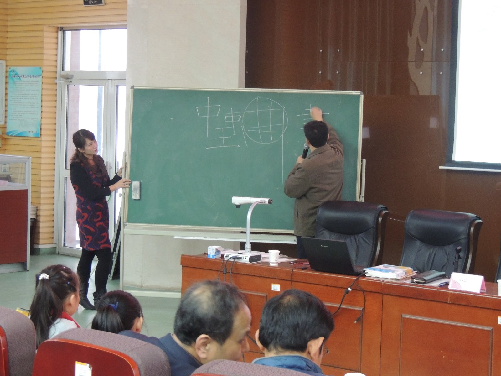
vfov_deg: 17.4
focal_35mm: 85
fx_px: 1230
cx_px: 250
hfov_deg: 23.0
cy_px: 188
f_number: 4
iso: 800
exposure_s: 1/8
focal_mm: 15.1
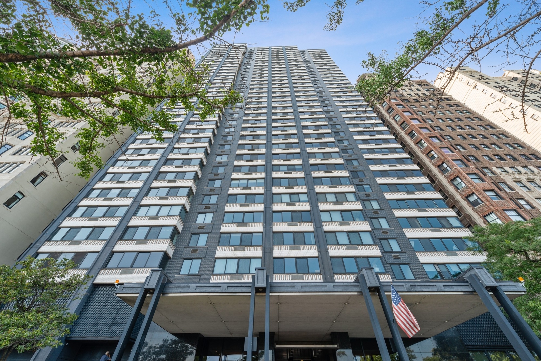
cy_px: 180
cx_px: 270
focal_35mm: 14
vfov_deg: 81.2
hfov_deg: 104.2
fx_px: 210
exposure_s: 1/40
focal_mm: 14
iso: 100
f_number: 8
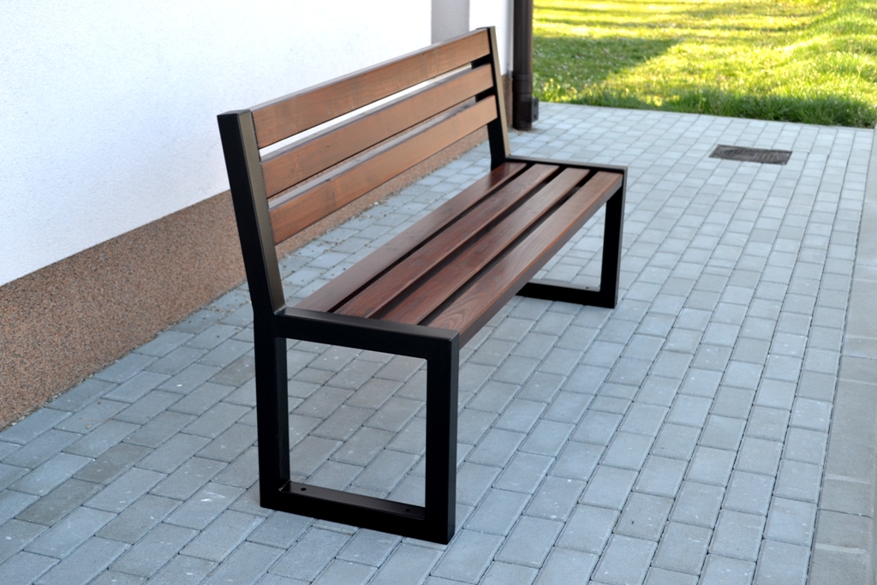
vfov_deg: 28.1
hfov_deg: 41.1
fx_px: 1169
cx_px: 438
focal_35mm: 48
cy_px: 292
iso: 400
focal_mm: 32
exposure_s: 1/125
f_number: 5.6
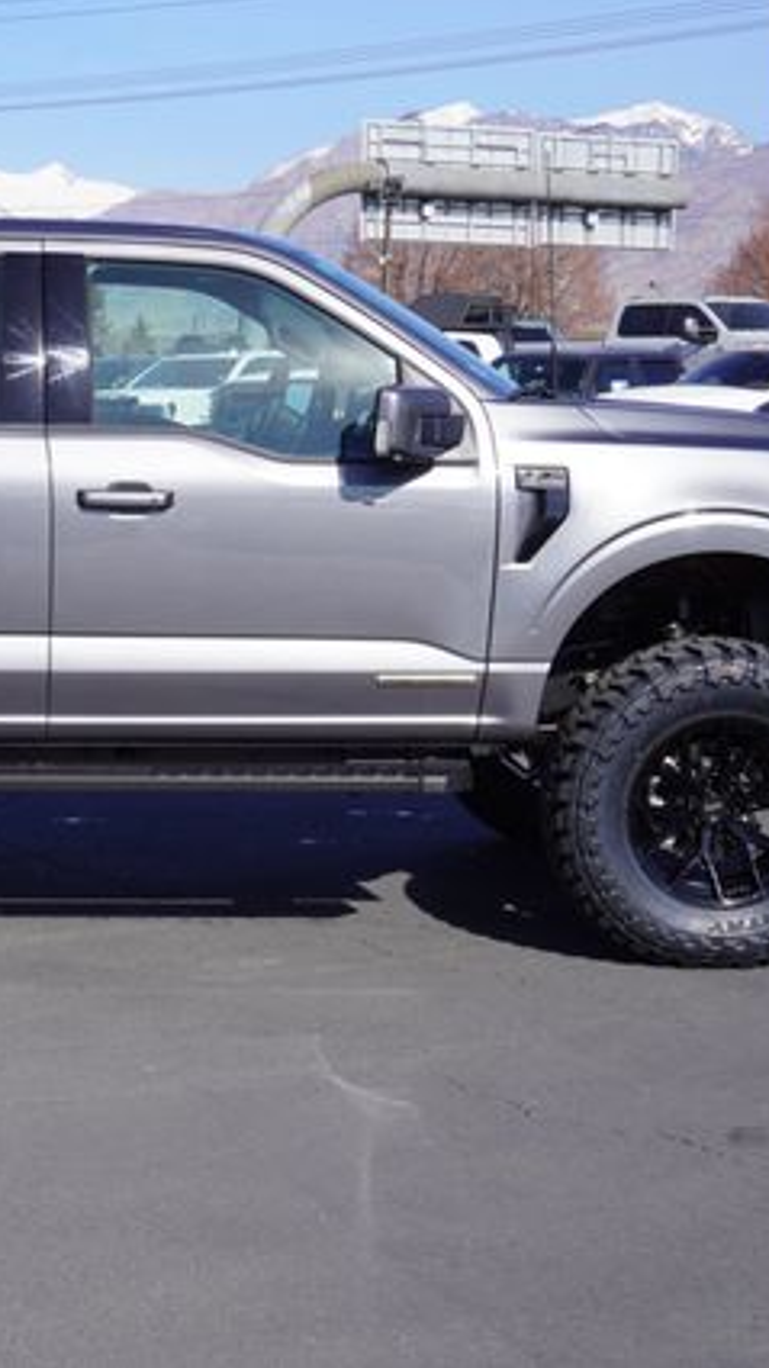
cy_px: 682
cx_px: -19
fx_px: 2574
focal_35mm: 71
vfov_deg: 29.7
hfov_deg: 16.6
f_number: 11
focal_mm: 30
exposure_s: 1/125
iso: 100
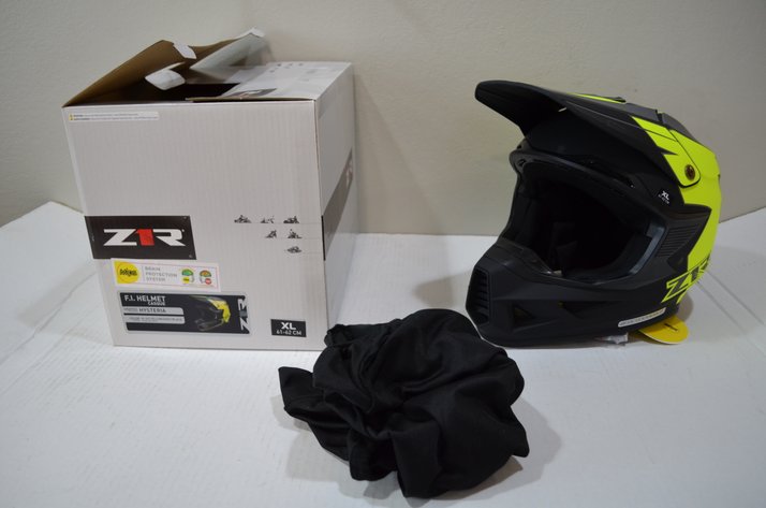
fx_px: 573
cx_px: 383
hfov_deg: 67.5
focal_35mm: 27
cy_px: 254
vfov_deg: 47.7
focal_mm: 18
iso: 640
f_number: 4
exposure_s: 1/60
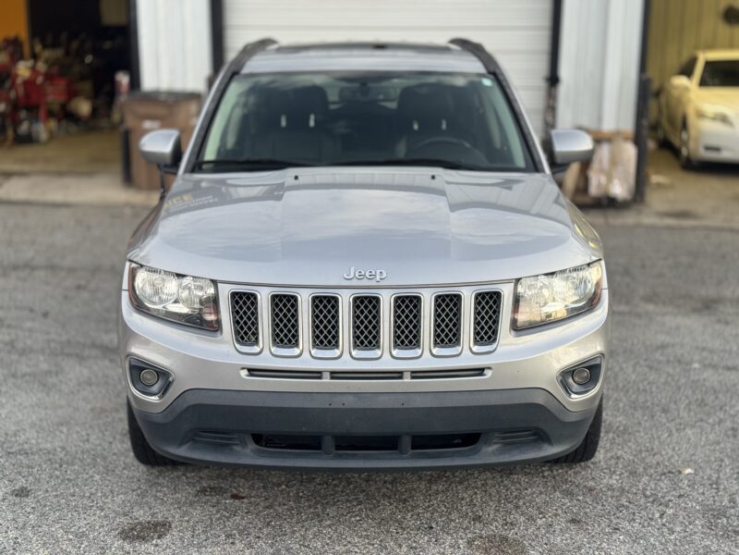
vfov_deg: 30.3
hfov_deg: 39.7
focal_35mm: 48
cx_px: 370
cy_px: 278
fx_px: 1025
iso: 160
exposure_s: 1/60
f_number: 1.78
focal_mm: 6.76
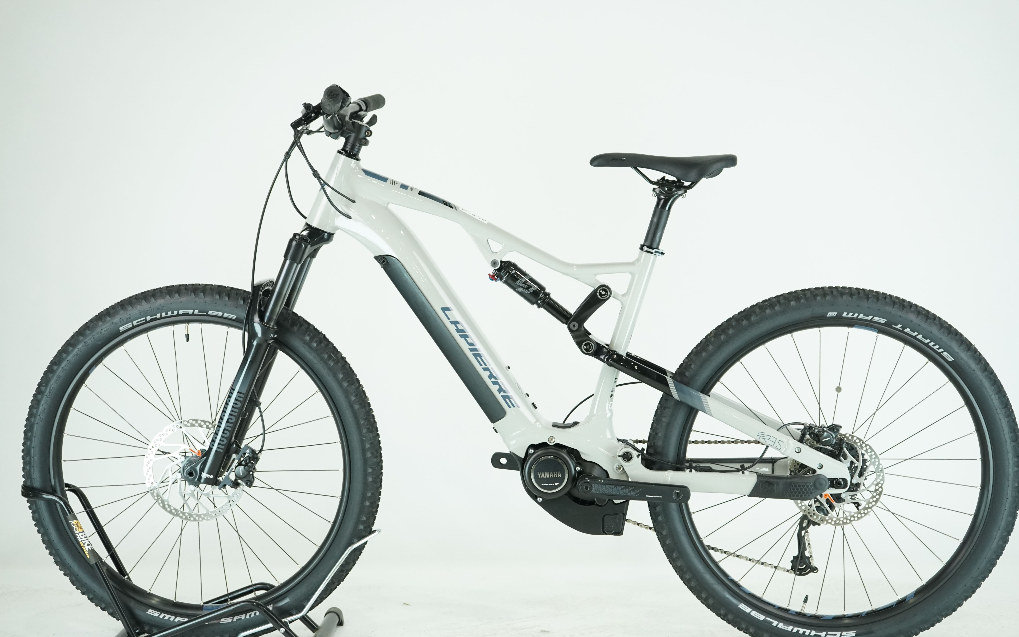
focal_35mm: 56
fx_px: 1555
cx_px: 516
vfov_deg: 23.1
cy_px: 336
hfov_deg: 36.3
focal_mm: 54
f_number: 5.6
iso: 1600
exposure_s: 1/200
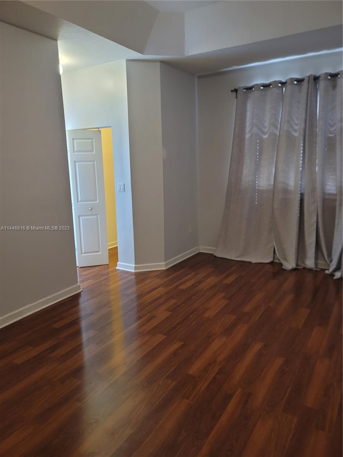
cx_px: 172
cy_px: 228
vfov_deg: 69.4
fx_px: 330
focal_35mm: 25
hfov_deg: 54.9
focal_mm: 7
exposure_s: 1/40
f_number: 1.8
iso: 320
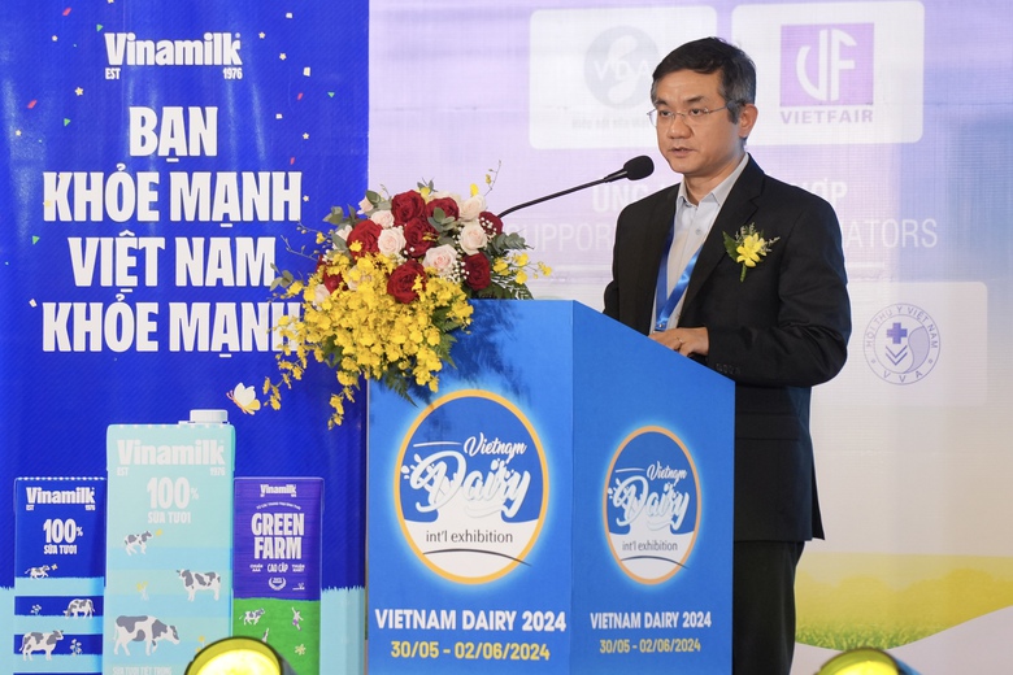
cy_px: 338
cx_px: 506
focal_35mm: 225
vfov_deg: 6.1
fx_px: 6331
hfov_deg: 9.1
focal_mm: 150
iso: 1250
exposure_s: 1/250
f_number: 4
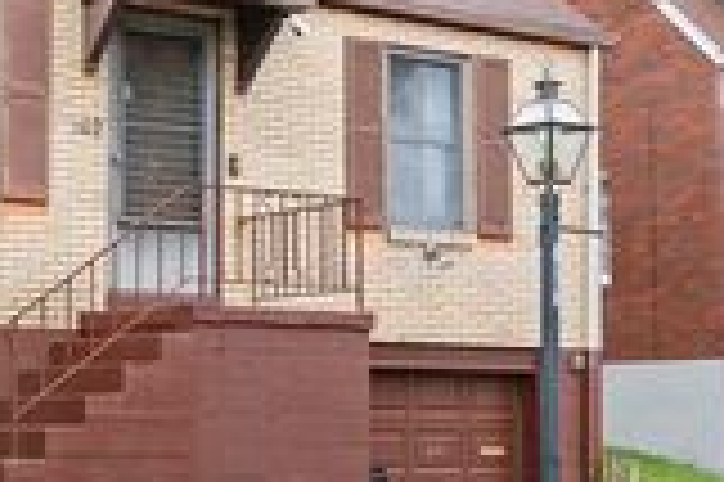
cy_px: 29
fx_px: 1688
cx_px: 90
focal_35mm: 84
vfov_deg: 16.0
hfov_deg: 23.6
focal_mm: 27
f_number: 8
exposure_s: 1/13
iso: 400
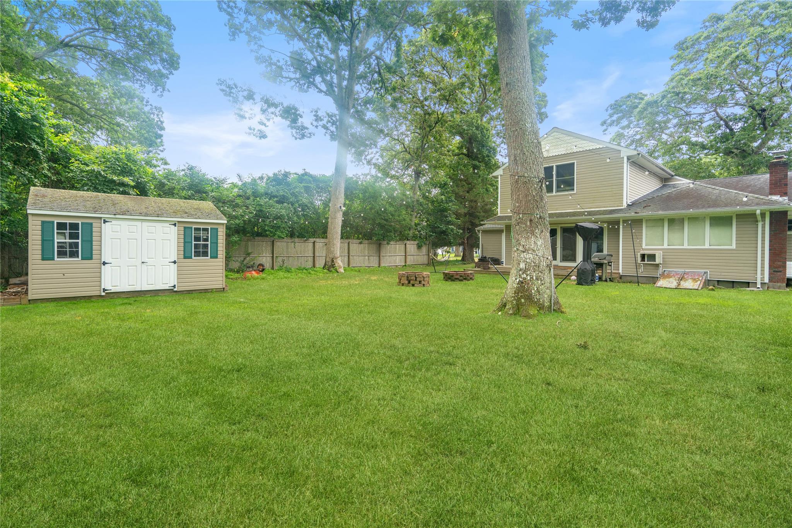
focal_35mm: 16
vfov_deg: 73.7
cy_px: 264
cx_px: 396
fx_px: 352
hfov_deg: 96.7
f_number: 5.6
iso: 500
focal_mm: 16
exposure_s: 1/200
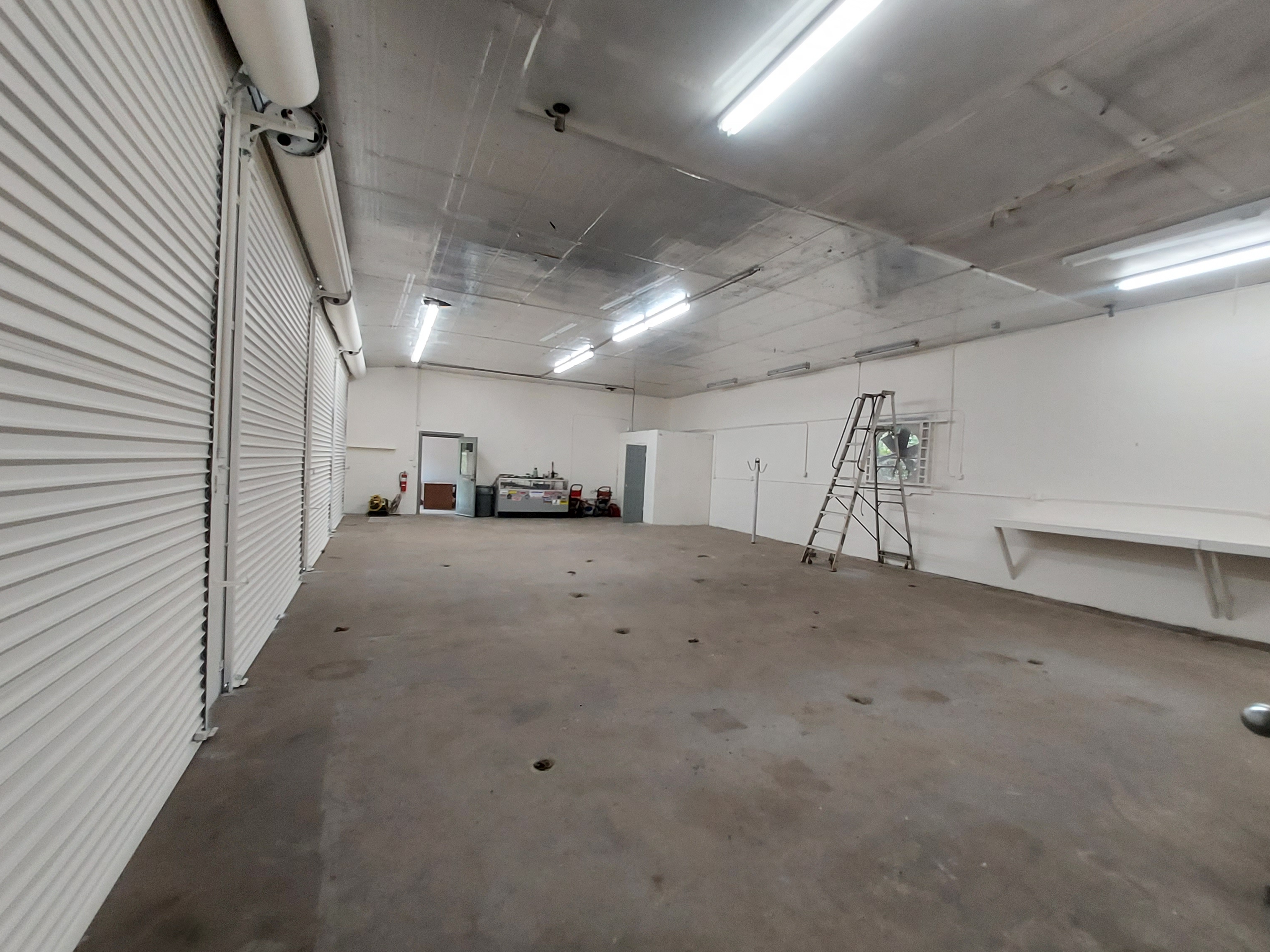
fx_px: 514
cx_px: 649
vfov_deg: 85.6
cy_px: 490
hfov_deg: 102.0
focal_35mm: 14
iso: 125
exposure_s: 1/60
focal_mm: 1.42
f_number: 2.2
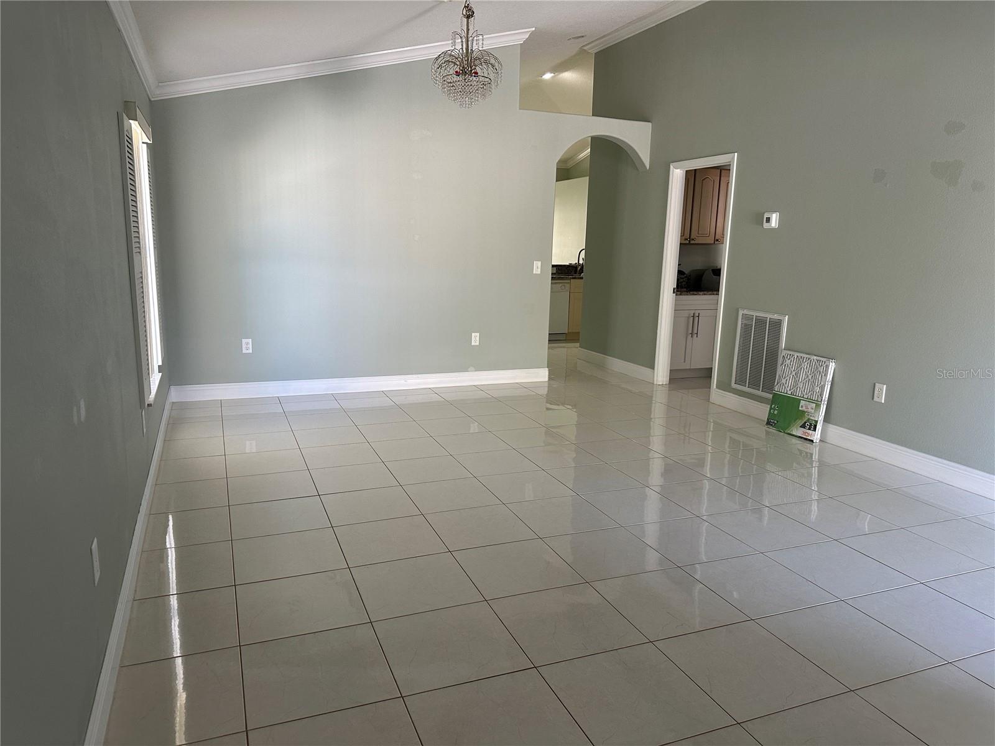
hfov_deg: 71.6
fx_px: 690
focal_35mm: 24
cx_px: 498
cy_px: 373
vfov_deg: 56.8
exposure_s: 1/121
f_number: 1.78
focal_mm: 6.86
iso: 200
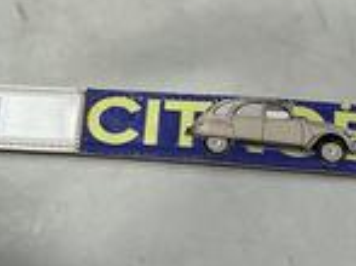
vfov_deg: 16.6
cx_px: 128
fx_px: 915
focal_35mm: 89
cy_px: 138
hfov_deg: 22.0
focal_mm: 3
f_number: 1.8
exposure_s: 1/100
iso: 50
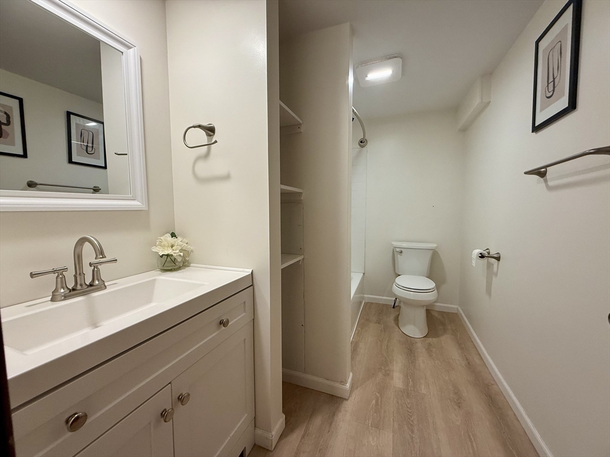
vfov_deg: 85.7
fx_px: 247
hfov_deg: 102.1
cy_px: 228
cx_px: 305
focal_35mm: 14
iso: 250
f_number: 2.2
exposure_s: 1/120
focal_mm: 2.22
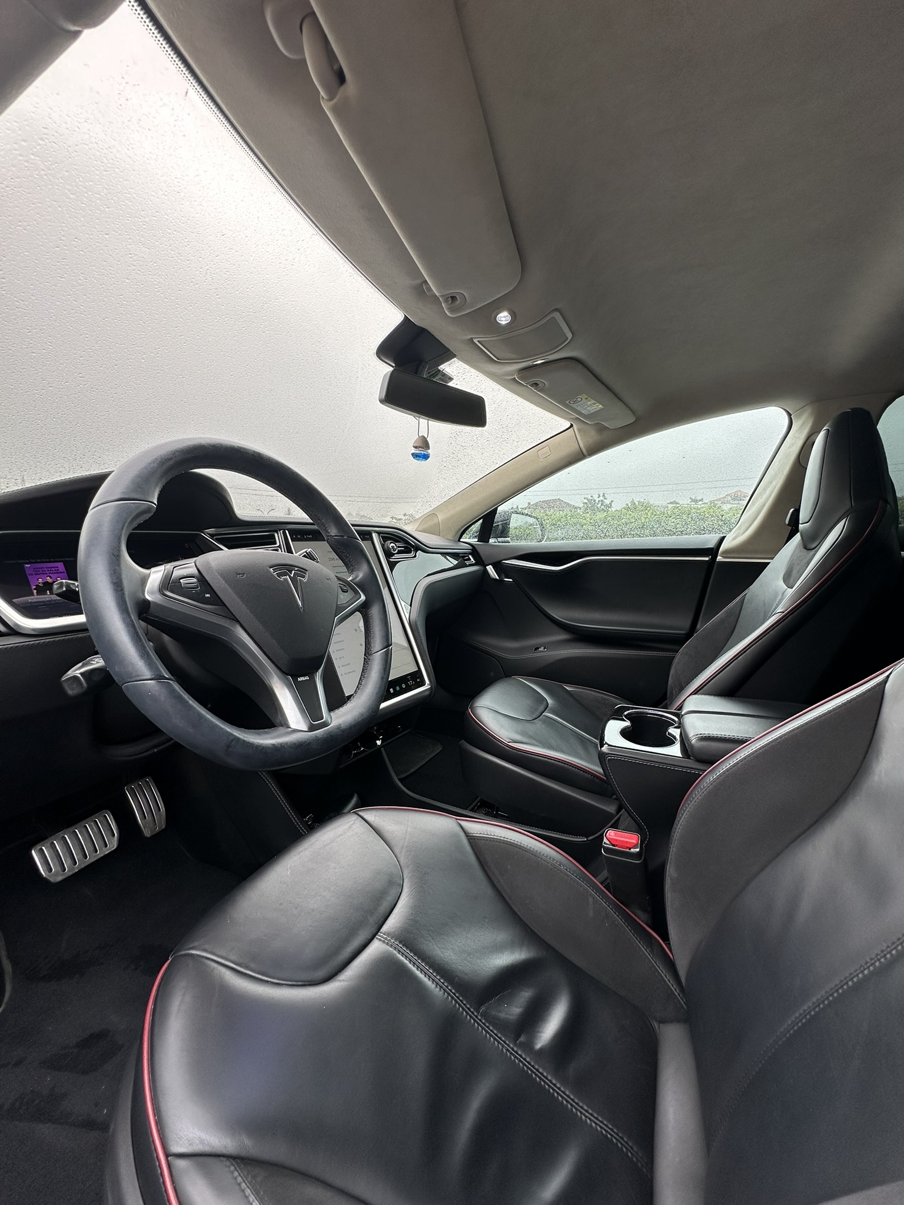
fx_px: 487
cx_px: 452
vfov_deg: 102.1
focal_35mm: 14
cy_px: 602
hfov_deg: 85.7
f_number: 2.2
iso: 40
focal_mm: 2.22
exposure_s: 1/198
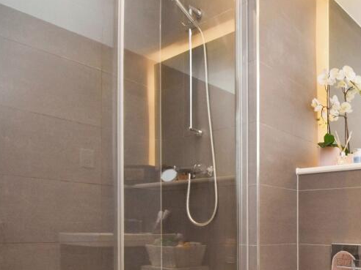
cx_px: 372
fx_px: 313
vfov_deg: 43.5
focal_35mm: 30
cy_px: 234
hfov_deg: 47.9
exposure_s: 1/30
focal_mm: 10
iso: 1000
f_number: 8
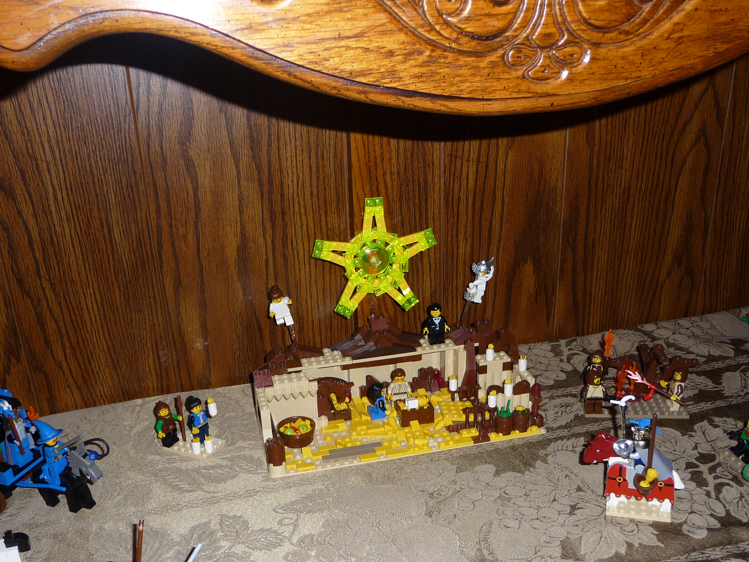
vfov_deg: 39.5
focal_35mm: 36
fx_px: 779
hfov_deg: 51.3
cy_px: 330
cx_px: 350
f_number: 3.3
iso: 100
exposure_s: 1/30
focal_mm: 4.7
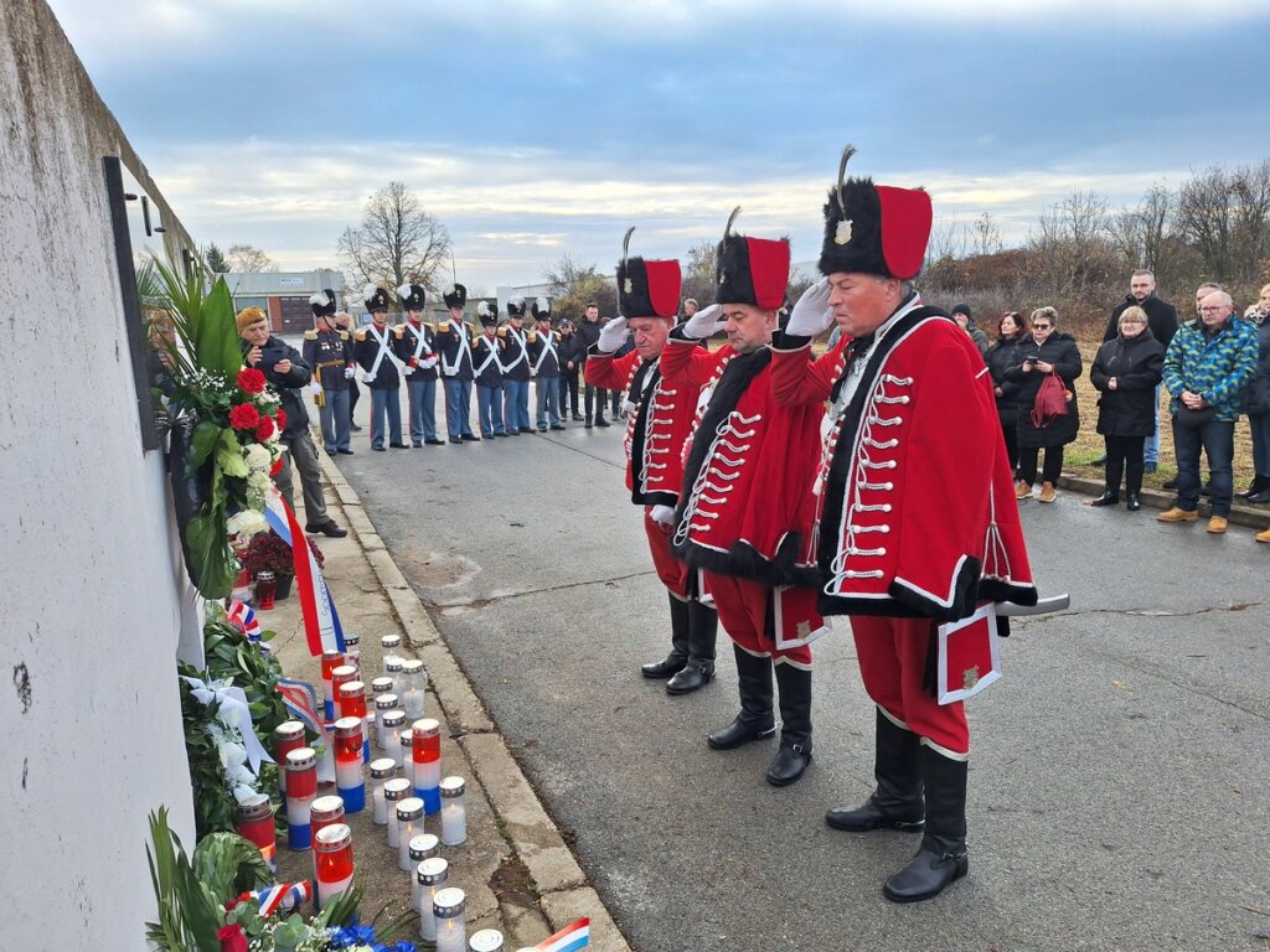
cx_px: 635
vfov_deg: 58.9
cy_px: 476
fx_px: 844
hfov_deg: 73.9
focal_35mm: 23
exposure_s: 1/439
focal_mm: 5.54
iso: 40
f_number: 1.8
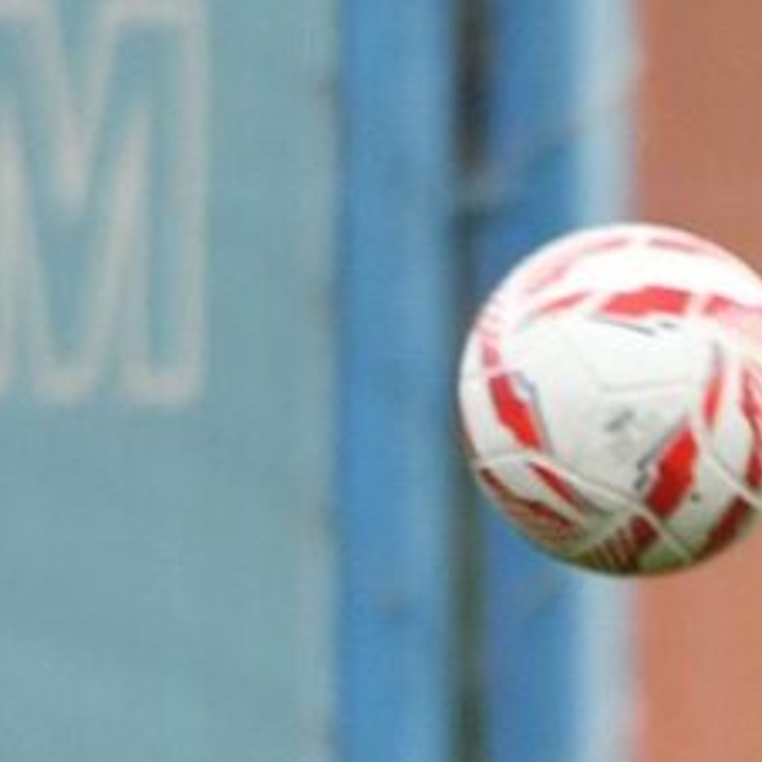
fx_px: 42537
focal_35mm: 1708
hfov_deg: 1.0
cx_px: 1736
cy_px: 1146
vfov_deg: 1.0
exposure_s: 1/1250
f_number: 4
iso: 1000
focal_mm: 360
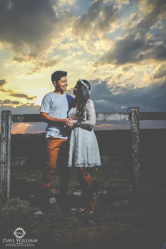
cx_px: 83
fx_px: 249
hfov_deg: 36.9
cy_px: 124
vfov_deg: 53.1
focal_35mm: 36
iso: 250
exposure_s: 1/180
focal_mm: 24.3
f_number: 10
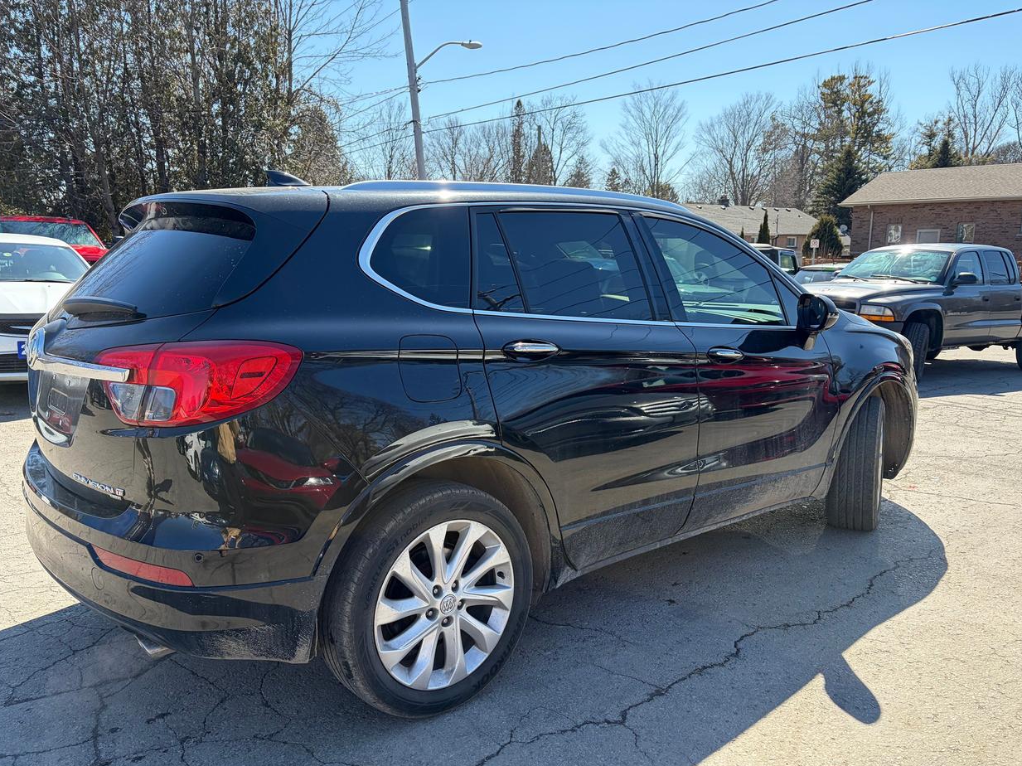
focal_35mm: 27
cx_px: 510
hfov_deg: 65.3
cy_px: 397
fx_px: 797
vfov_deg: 51.3
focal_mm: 5.96
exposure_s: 1/1287
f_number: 1.6
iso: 64
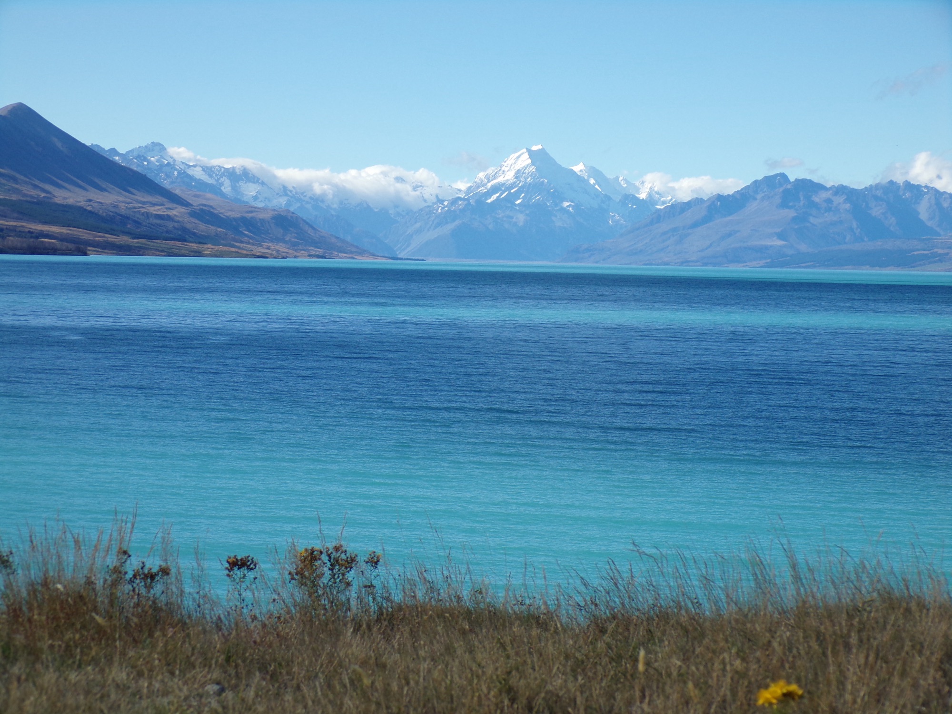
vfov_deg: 17.2
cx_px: 476
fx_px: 2365
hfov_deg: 22.8
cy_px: 357
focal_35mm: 86
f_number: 4.6
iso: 80
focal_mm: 15.4
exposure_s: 1/640
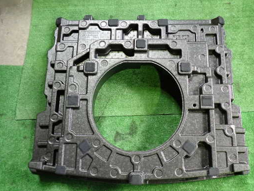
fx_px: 257
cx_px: 138
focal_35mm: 35
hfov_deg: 52.5
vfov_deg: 40.7
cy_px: 92
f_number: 2.3
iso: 250
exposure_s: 1/30
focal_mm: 5.4
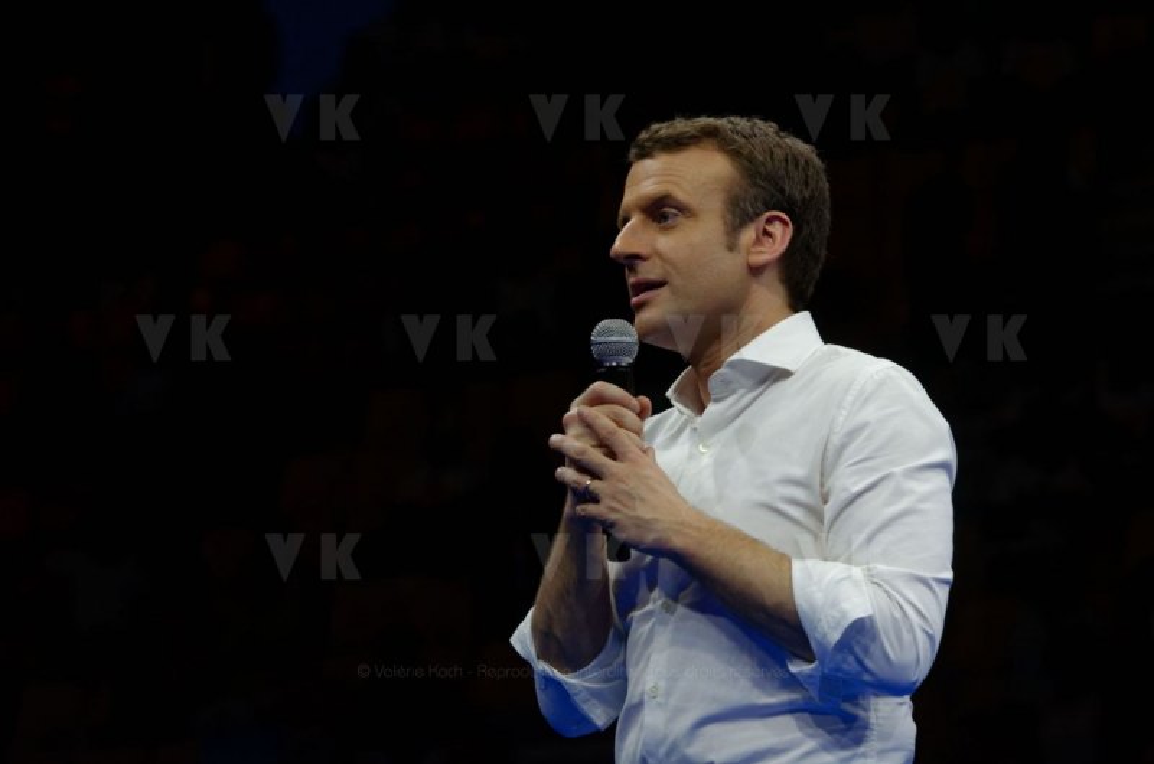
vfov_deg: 5.7
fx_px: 7678
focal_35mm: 240
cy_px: 382
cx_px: 577
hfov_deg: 8.6
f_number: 5.6
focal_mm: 160
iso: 1000
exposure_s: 1/100
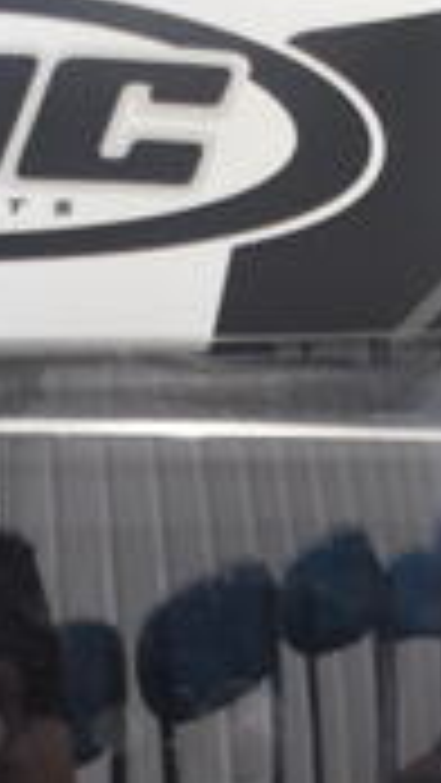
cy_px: 916
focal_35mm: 207
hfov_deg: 5.9
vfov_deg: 10.3
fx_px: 4294
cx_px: -22
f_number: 4.5
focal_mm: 25
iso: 800
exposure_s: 1/60
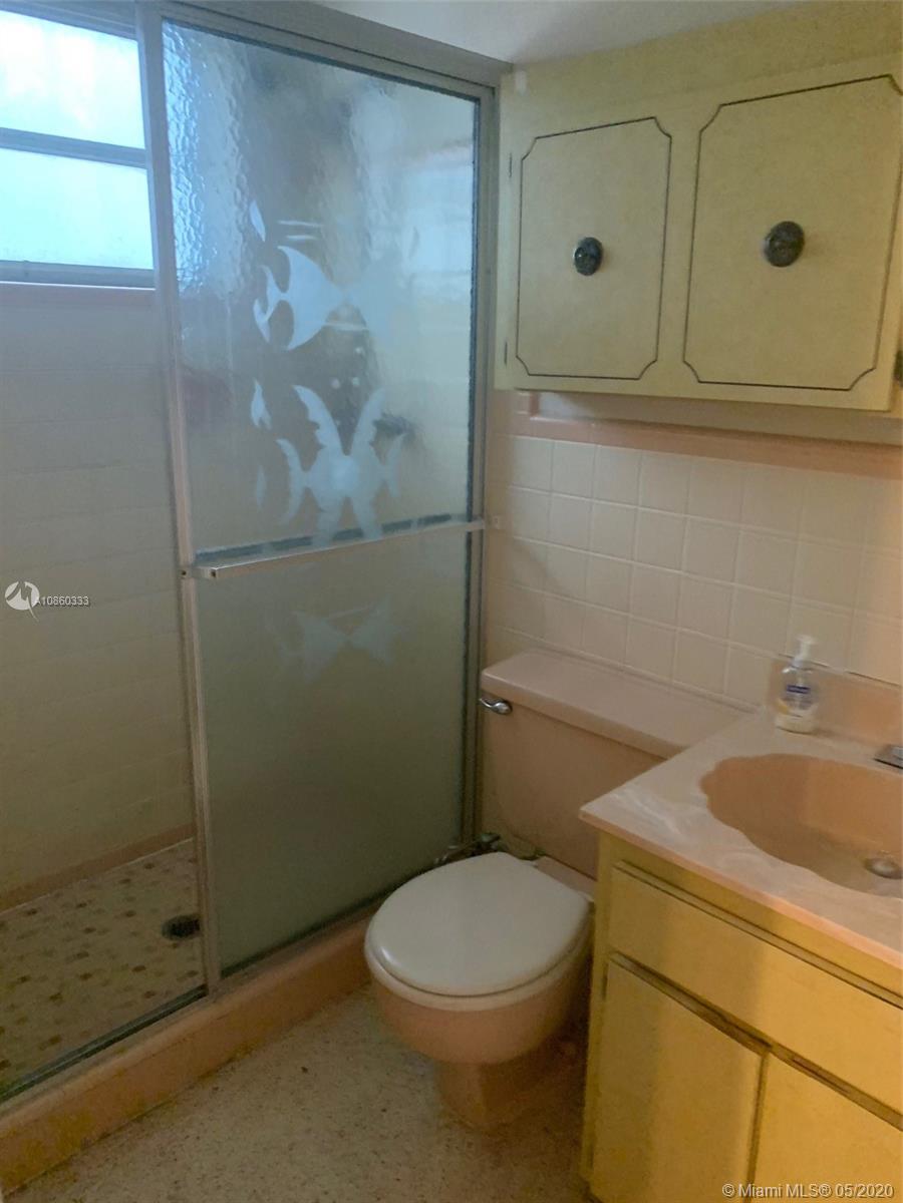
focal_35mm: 26
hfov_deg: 53.1
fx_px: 904
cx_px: 452
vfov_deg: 67.3
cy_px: 602
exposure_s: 1/30
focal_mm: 4.25
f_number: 1.8
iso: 640
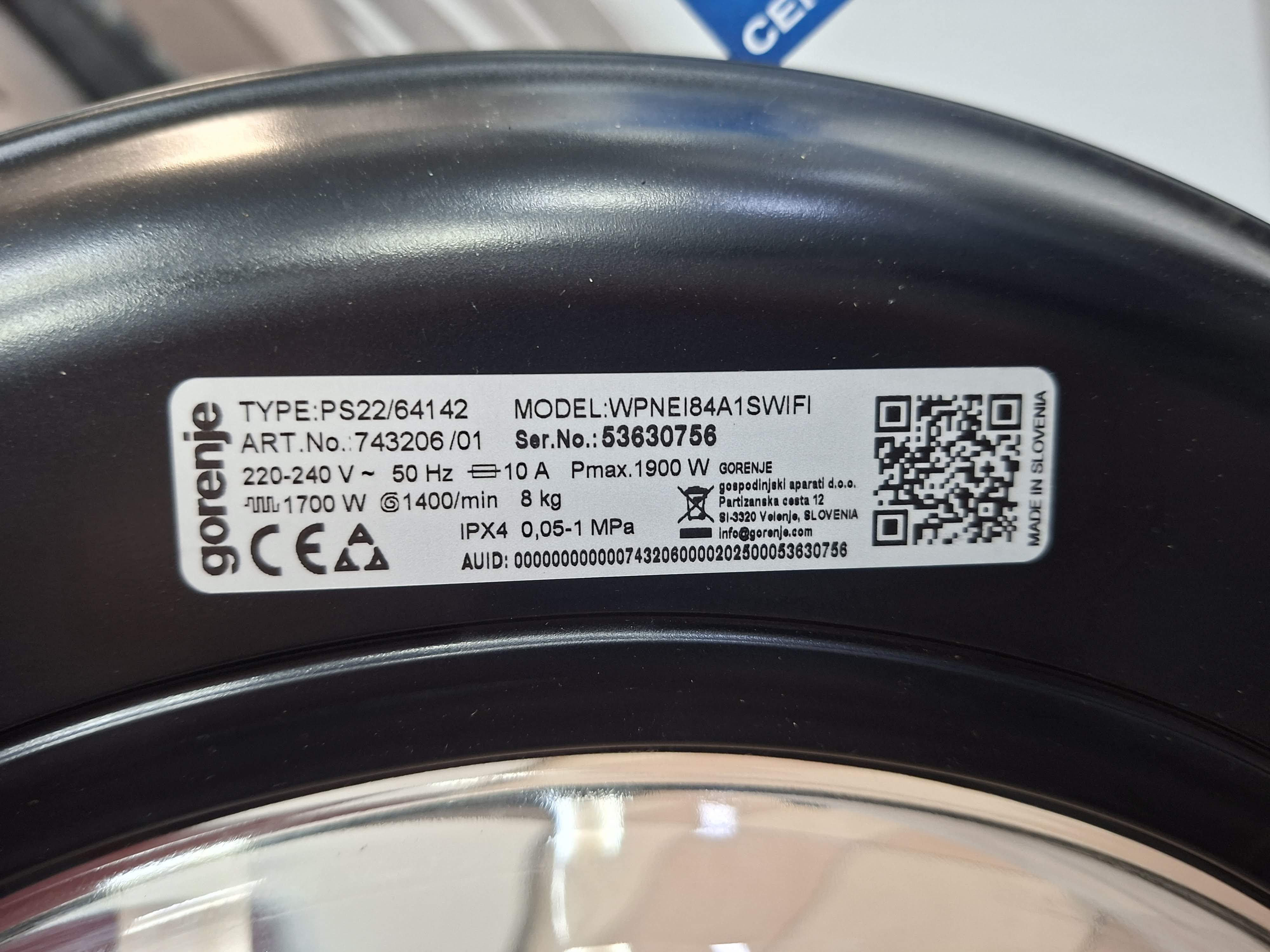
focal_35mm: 23
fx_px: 844
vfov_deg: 58.9
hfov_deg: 73.9
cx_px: 635
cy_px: 476
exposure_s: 1/30
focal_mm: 5.54
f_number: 1.8
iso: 250
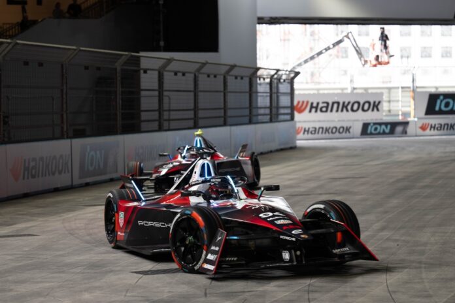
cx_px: 228
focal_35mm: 97
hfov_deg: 21.0
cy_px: 152
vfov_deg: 14.1
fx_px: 1226
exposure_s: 1/640
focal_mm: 97
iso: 640
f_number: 2.8
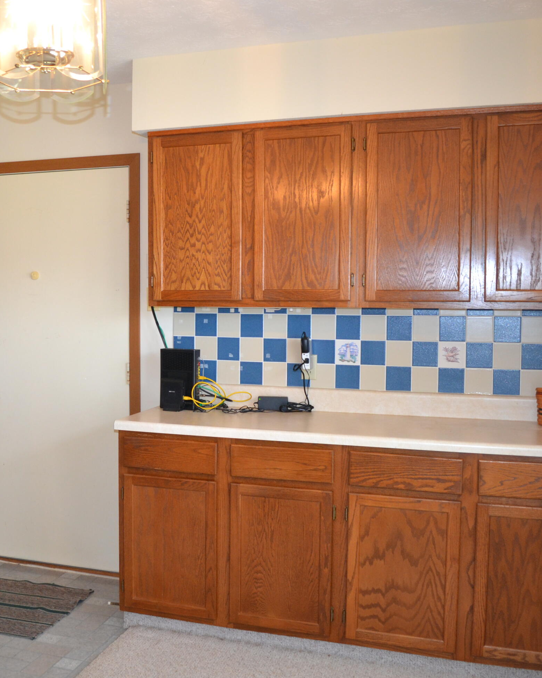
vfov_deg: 46.8
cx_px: 152
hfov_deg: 37.5
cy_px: 344
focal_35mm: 39
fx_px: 782
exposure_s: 1/60
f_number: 3.5
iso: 800
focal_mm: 18
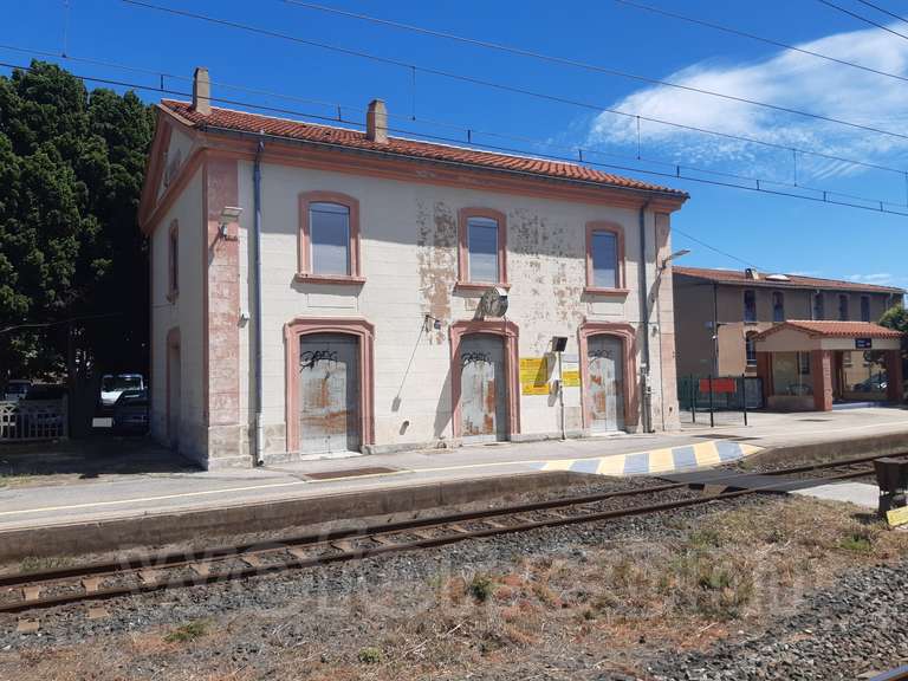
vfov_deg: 53.1
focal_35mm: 26
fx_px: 682
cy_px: 340
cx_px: 454
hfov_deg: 67.3
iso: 40
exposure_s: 1/2141
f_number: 1.7
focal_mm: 3.92
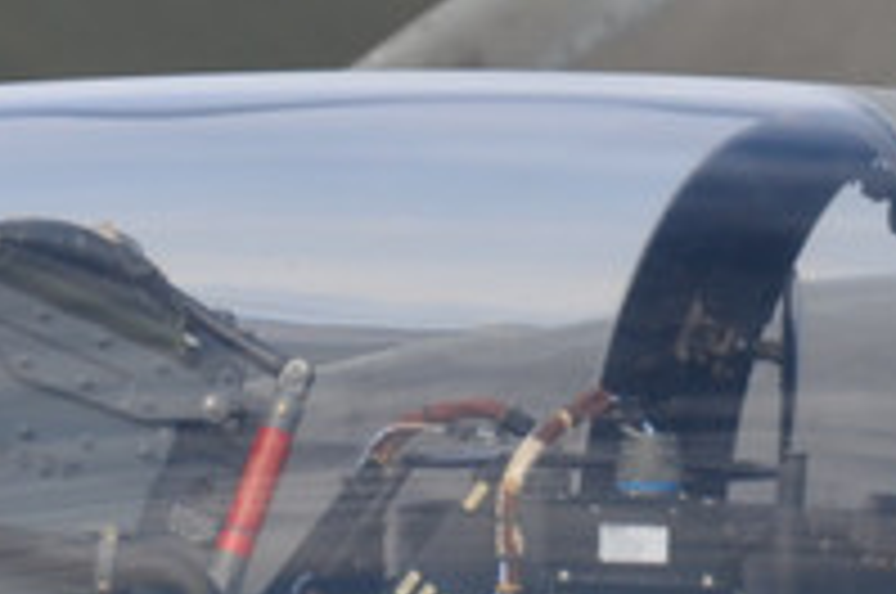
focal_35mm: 2729
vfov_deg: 0.5
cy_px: -328
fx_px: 67812
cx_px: 946
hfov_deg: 0.8
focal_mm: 300
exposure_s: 1/640
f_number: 6.3
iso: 250
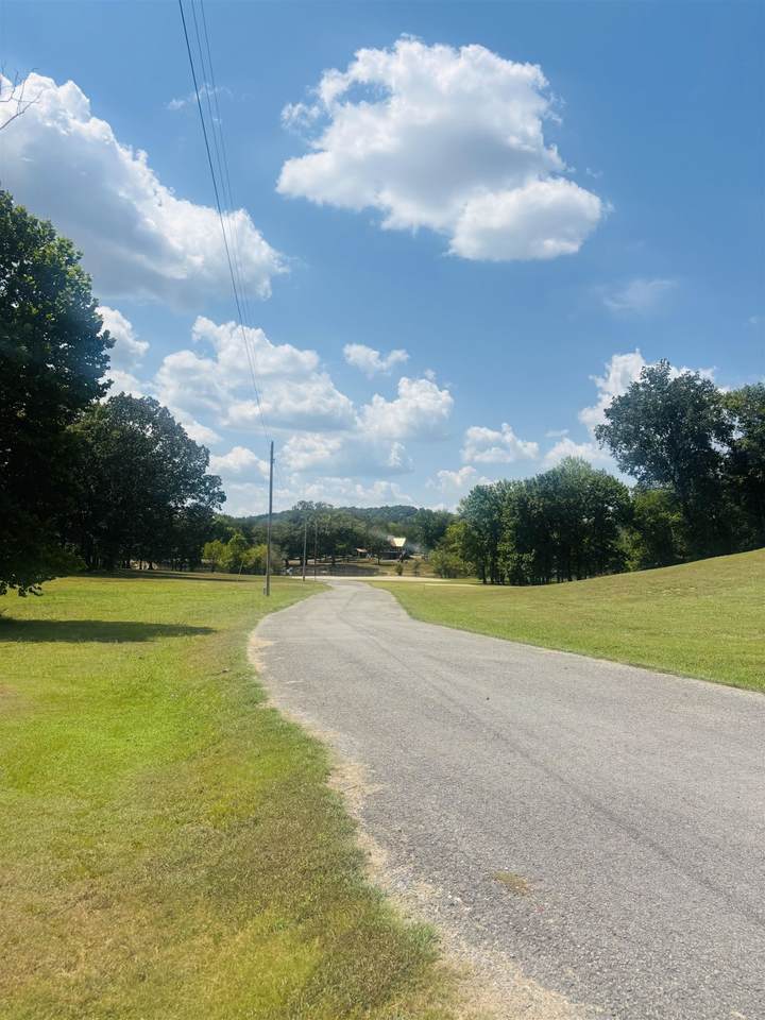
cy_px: 510
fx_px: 766
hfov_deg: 53.1
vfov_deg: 67.3
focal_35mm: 26
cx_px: 382
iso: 50
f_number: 1.6
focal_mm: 5.96
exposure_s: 1/5952
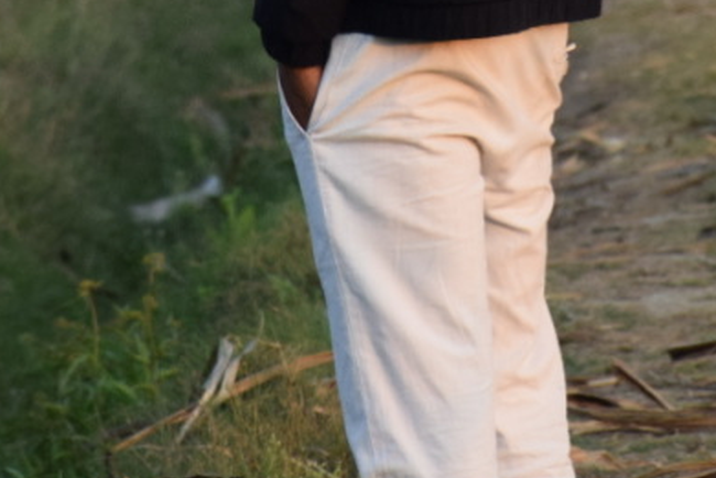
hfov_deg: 2.4
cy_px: -267
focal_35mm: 870
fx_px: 17309
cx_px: 452
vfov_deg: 1.6
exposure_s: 1/500
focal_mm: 140
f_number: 5.6
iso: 900
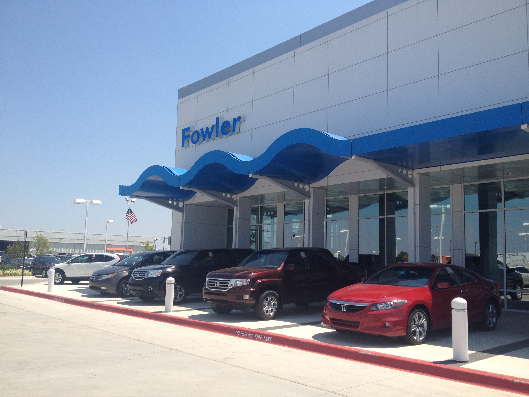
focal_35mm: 35
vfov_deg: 40.7
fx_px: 535
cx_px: 264
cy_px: 198
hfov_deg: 52.6
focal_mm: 4.28
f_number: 2.4
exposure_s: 1/1783
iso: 64
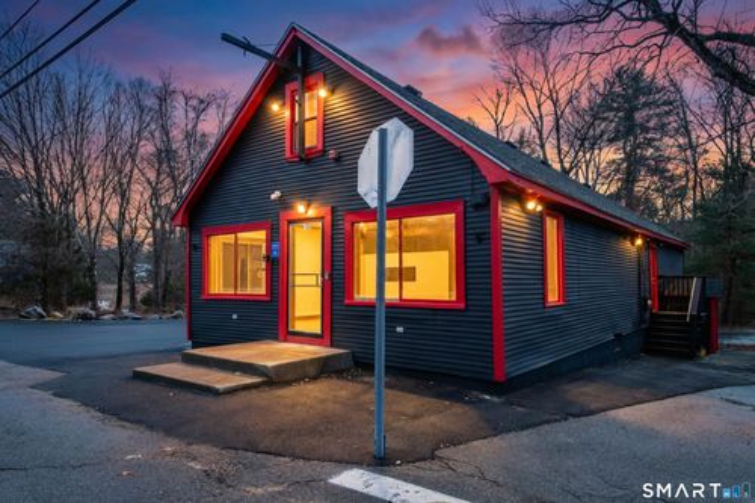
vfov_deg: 53.1
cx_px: 378
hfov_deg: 73.8
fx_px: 503
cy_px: 252
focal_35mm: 24
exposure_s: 1/30
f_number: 22
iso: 1000
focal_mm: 24
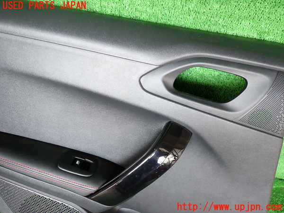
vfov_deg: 54.9
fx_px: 205
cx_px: 142
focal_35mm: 25
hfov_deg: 69.4
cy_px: 106
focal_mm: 4.5
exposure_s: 1/60
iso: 125
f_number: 2
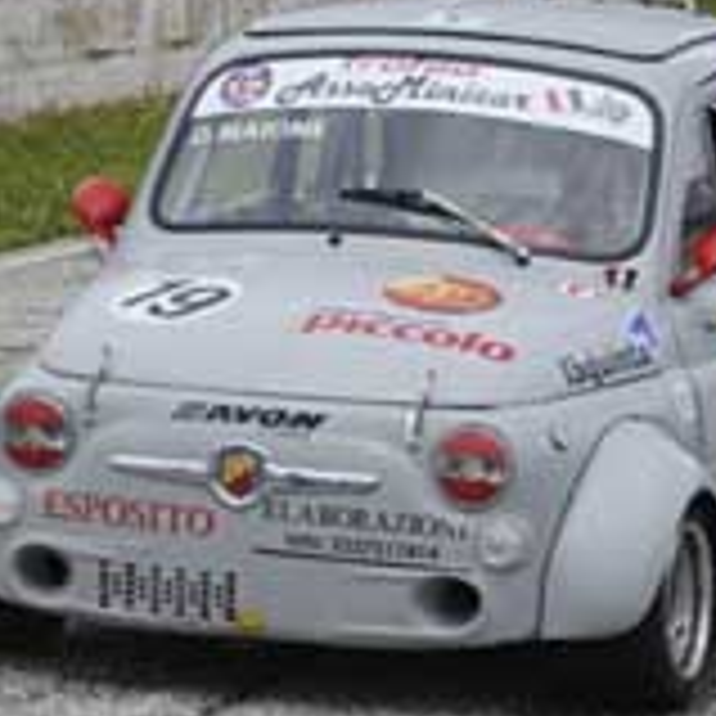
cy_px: 162
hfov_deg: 8.1
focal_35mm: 214
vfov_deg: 8.2
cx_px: 941
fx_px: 5015
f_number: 9
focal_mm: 55
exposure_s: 1/320
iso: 100
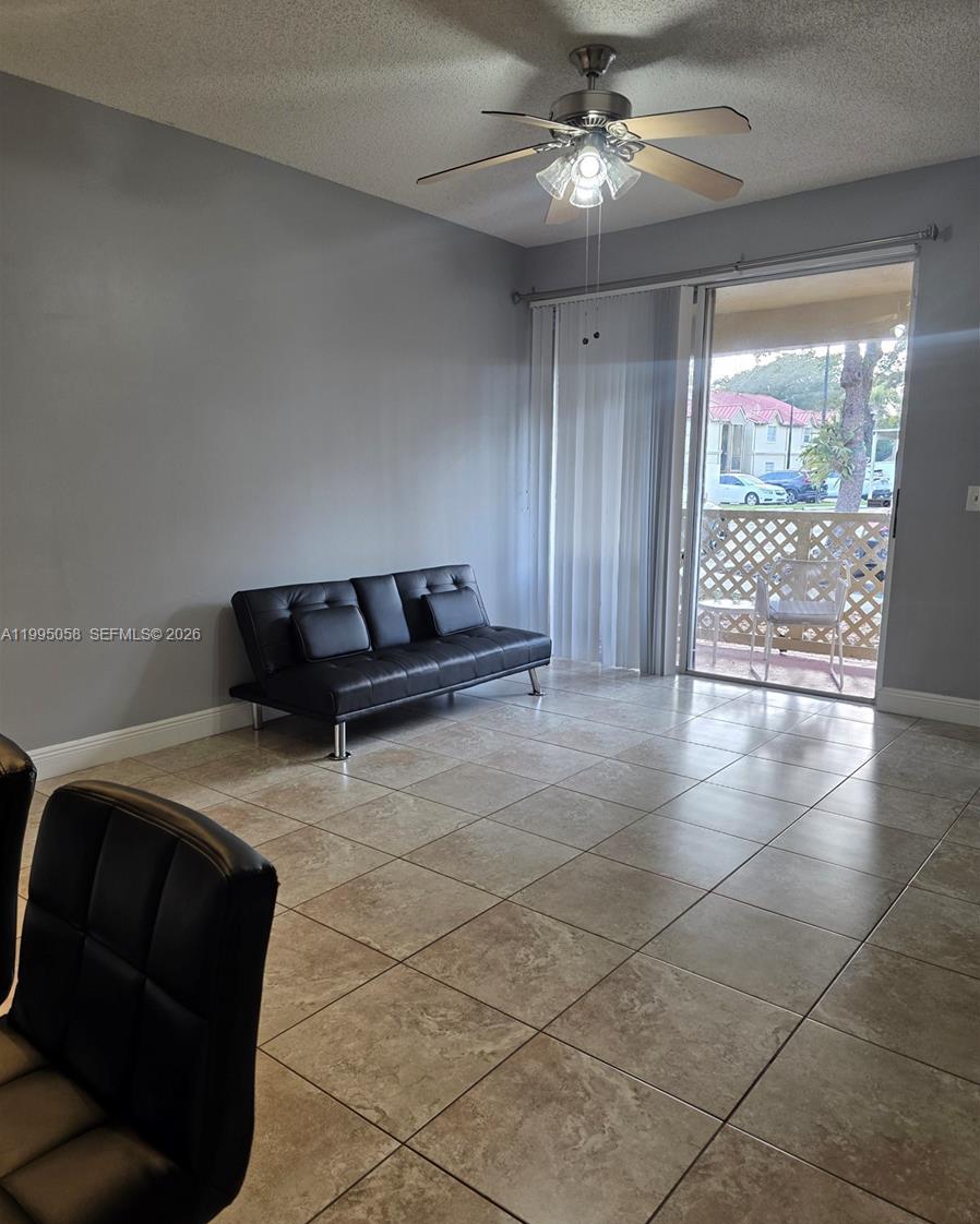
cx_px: 490
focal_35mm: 24
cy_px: 636
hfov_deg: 58.8
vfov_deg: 70.2
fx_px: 870
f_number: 1.7
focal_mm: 6.3
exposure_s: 1/120
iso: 100
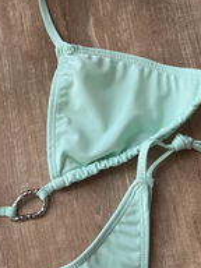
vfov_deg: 27.0
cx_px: 36
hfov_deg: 20.2
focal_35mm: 72
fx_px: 557
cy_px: 153
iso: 50
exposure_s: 1/122
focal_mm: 5.1
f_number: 1.6
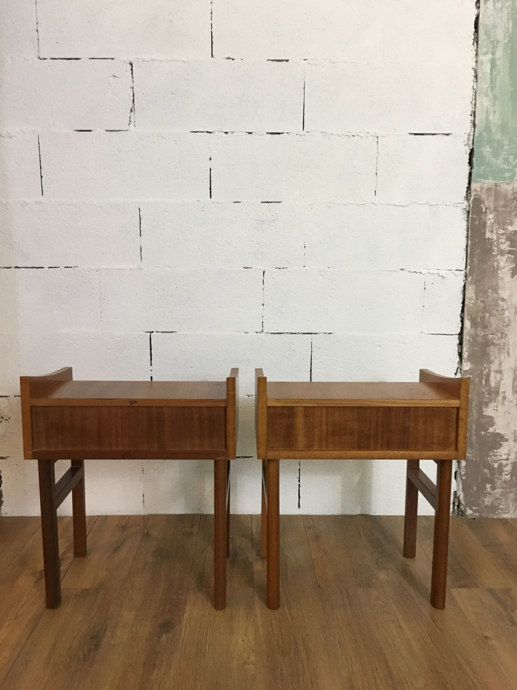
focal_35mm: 29
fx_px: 577
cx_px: 258
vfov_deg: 61.7
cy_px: 345
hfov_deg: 48.2
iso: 200
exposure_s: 1/25
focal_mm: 4.15
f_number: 2.2
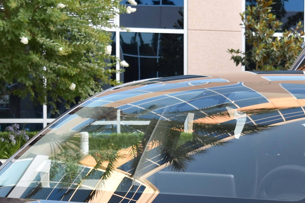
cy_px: 238
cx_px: 241
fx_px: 1185
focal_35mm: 140
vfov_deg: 9.7
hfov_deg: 14.6
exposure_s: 1/100
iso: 400
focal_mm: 25
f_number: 5
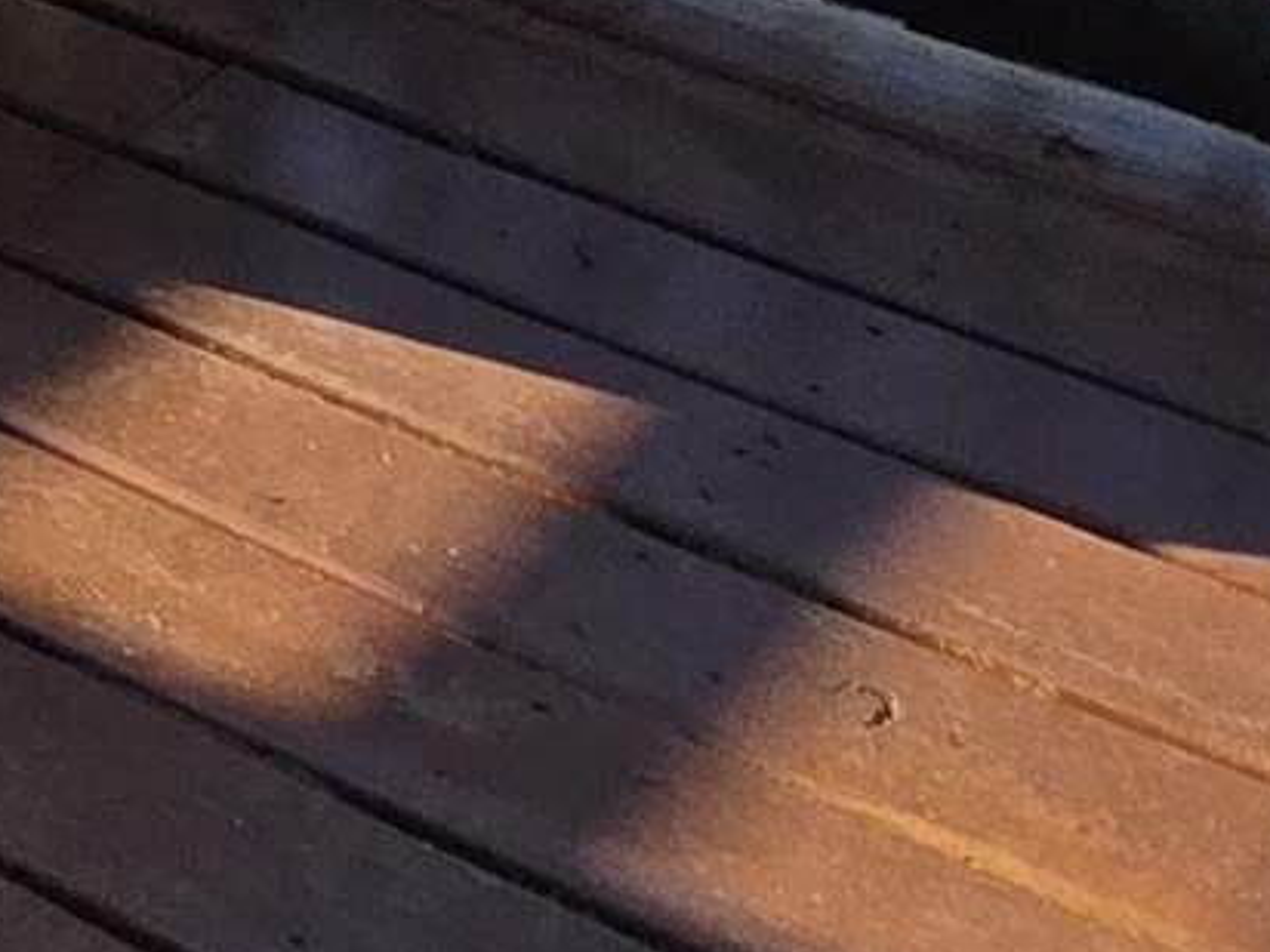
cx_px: -712
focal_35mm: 97
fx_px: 3559
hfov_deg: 17.8
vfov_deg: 10.4
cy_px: -1990
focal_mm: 2.2
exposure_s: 1/1869
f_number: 2.2
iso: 50
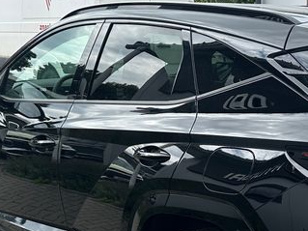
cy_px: 189
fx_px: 685
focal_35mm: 77
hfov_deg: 24.5
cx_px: 288
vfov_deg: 18.9
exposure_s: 1/1412
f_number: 1.78
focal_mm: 6.86
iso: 80
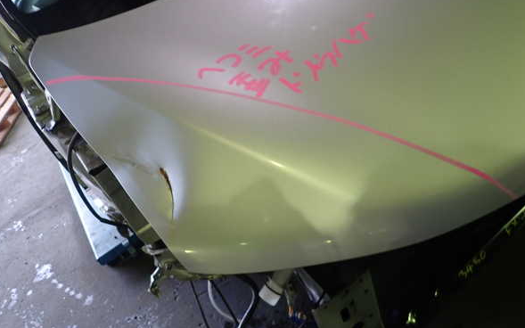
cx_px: 261
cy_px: 160
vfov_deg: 46.0
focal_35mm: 27
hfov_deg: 68.4
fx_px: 386
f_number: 2
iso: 250
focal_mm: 4.5
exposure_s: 1/30
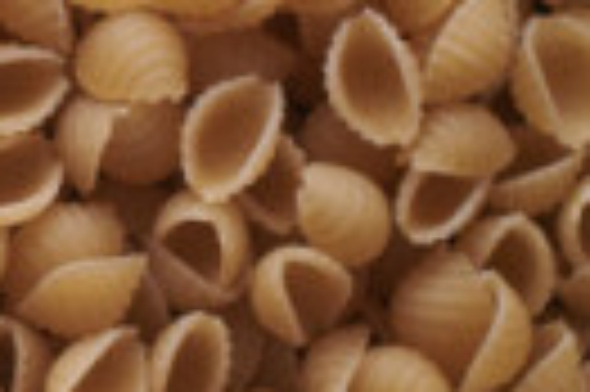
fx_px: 5009
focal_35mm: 306
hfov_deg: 6.2
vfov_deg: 4.5
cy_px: 50
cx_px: -1203
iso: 160
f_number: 8
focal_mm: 50
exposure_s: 1/100
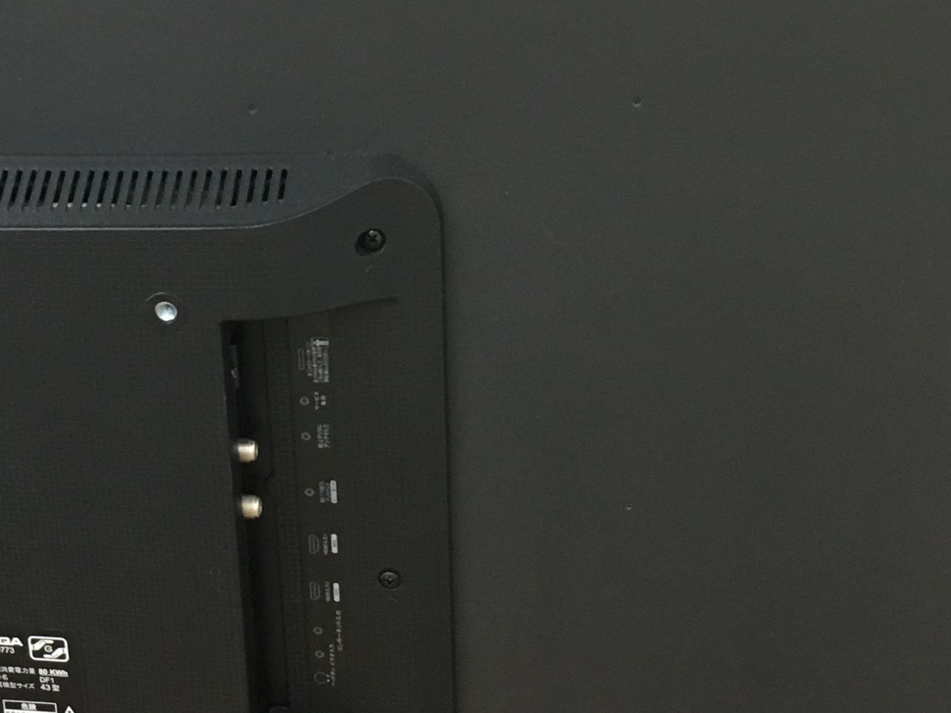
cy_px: 399
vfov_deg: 19.1
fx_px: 2115
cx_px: 106
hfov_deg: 24.6
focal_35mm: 77
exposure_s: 1/30
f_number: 2.2
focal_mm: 4.15
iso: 100
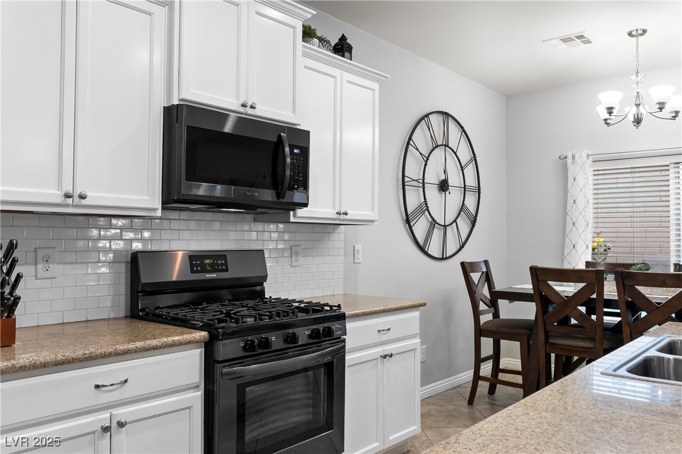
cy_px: 227
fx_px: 568
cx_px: 341
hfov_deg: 61.9
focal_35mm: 30
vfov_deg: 43.6
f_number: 9
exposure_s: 1/6
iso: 400
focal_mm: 20
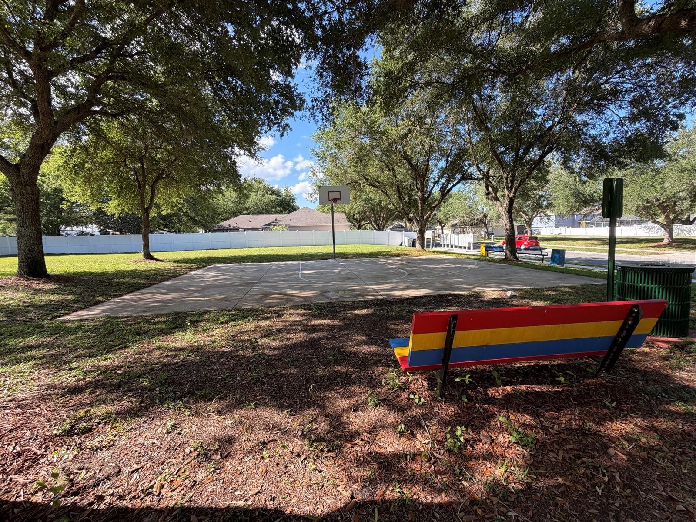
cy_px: 261
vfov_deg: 85.7
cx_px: 348
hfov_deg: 102.1
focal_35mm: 14
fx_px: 281
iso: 50
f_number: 2.2
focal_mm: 2.22
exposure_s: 1/381
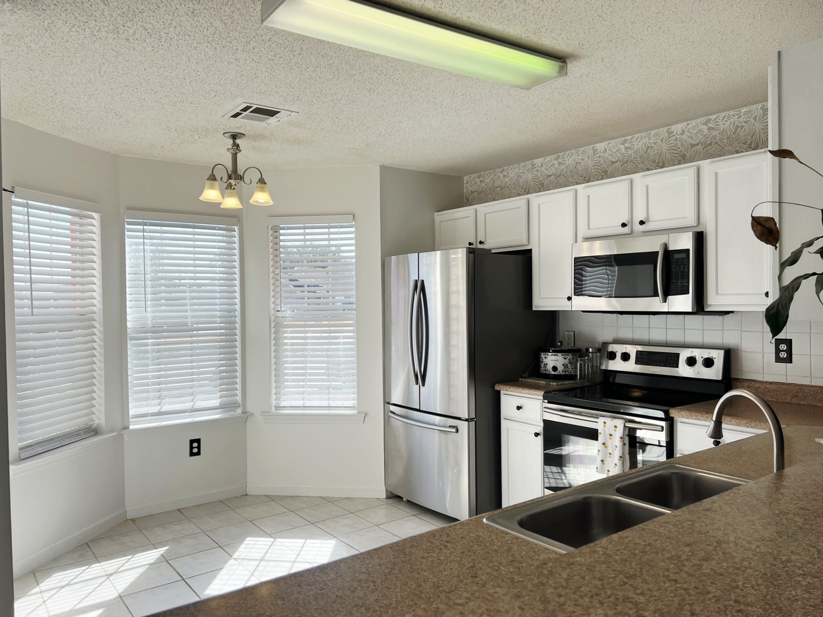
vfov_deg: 53.1
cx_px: 412
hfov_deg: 67.3
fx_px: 618
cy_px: 308
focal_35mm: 26
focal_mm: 5.7
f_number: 1.5
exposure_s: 1/714
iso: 50
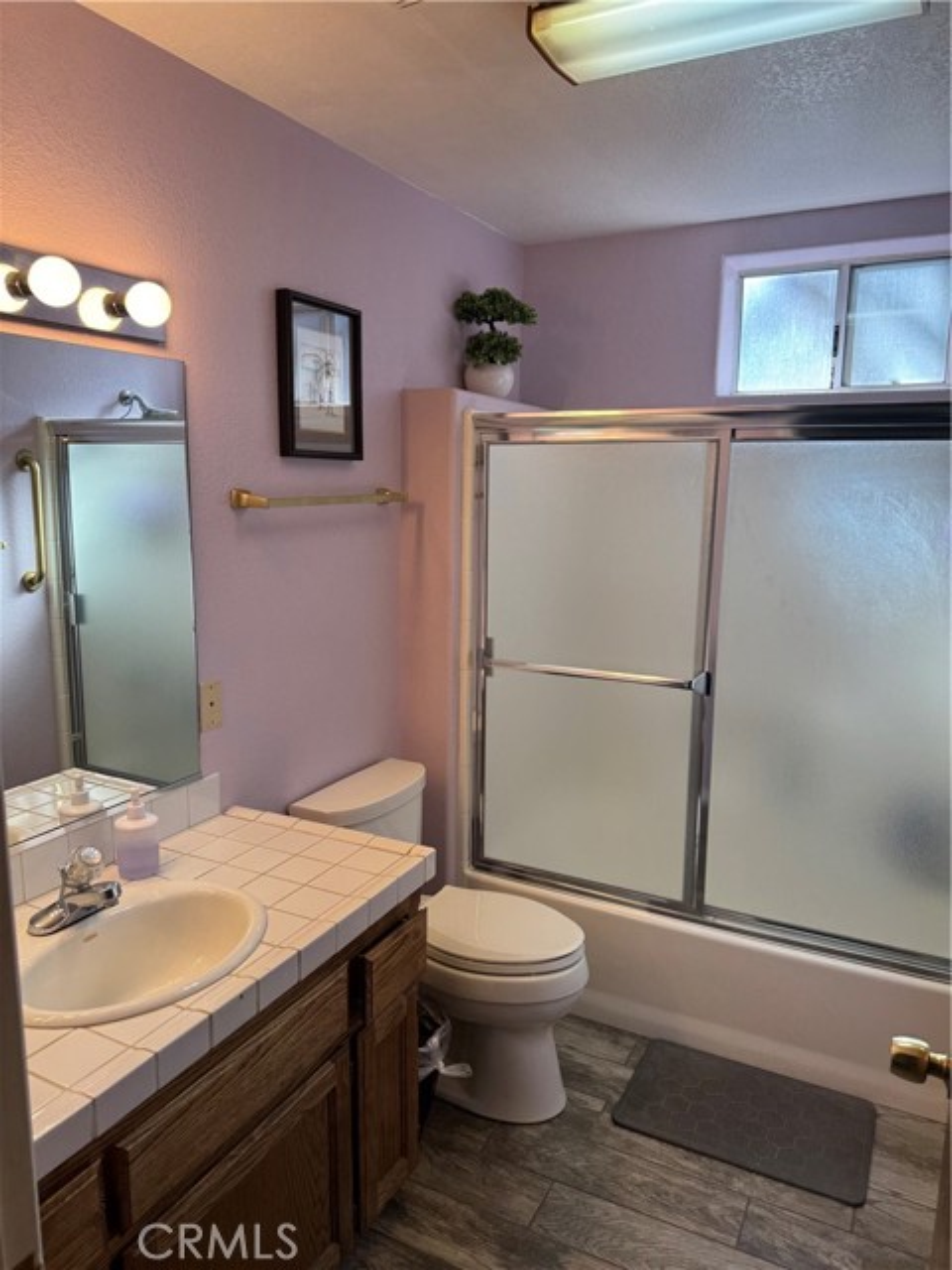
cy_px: 635
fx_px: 880
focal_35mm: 24
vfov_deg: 71.6
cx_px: 476
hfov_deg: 56.8
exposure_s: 1/120
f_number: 1.78
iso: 80
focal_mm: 6.76
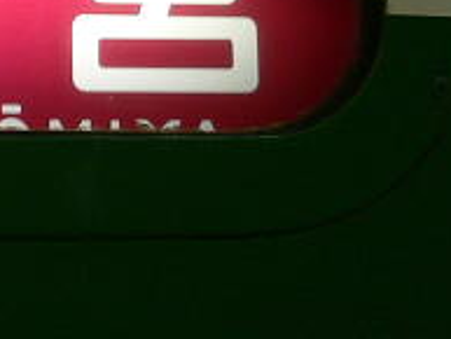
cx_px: -227
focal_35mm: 116
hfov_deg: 15.6
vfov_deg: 12.6
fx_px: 1512
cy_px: 2
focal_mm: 5.8
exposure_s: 1/30
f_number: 2.8
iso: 100
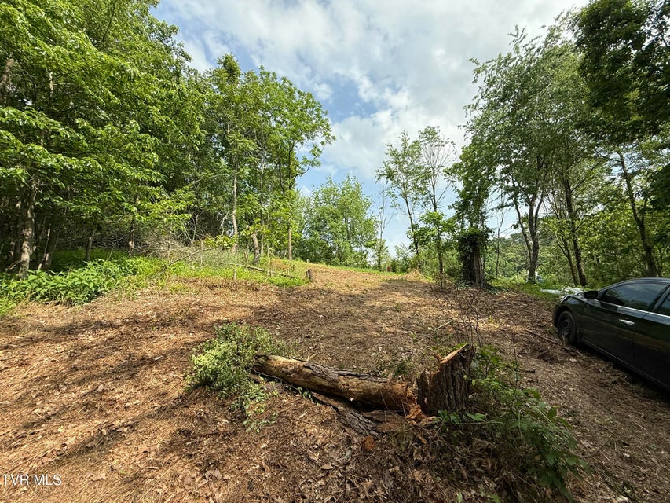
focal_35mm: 14
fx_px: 271
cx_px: 335
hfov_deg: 102.1
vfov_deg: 85.7
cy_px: 252
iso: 50
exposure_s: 1/1235
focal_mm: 2.22
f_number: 2.2
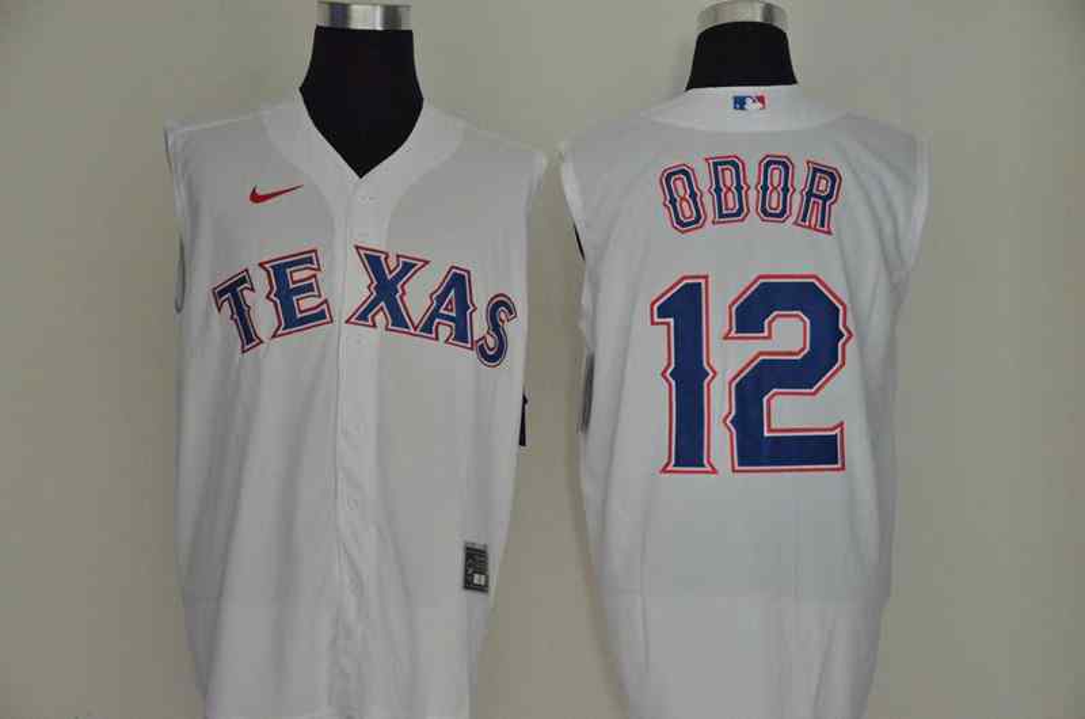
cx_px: 542
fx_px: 2256
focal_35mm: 75
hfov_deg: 27.0
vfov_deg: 18.1
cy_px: 360
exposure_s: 1/80
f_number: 4.8
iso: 4000
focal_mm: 50
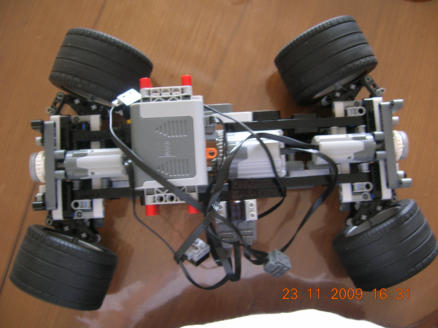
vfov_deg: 41.8
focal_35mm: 34
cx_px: 219
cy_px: 164
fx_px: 430
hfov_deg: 54.0
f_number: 2.9
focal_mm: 5.7
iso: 52
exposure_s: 1/4.4
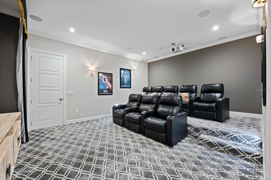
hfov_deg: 104.3
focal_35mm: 14
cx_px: 136
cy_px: 90
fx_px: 105
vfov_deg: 81.2
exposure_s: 1
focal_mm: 14
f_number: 8
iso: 400
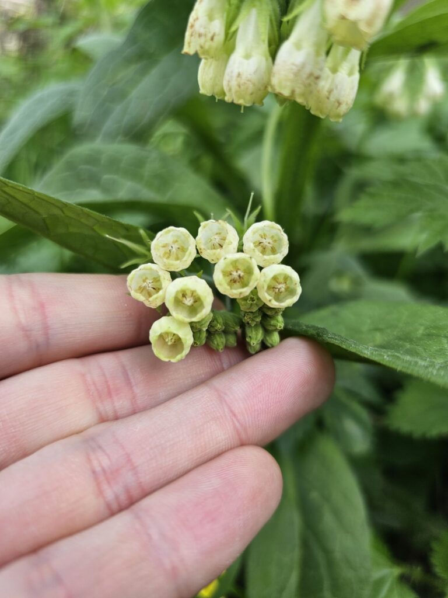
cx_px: 224
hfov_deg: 58.9
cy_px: 299
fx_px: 397
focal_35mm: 23
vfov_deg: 73.9
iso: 10
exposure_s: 1/100
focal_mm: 6.3
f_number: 1.7
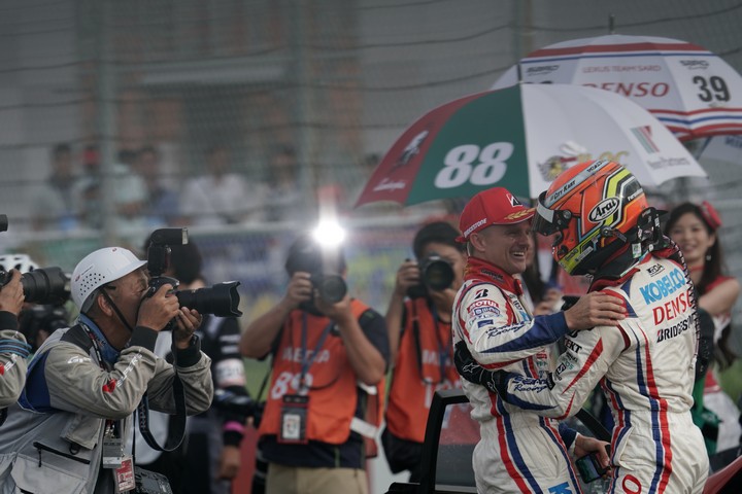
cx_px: 371
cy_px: 247
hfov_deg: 3.4
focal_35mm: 600
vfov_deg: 2.3
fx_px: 12366
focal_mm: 600
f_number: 8
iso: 200
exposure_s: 1/250
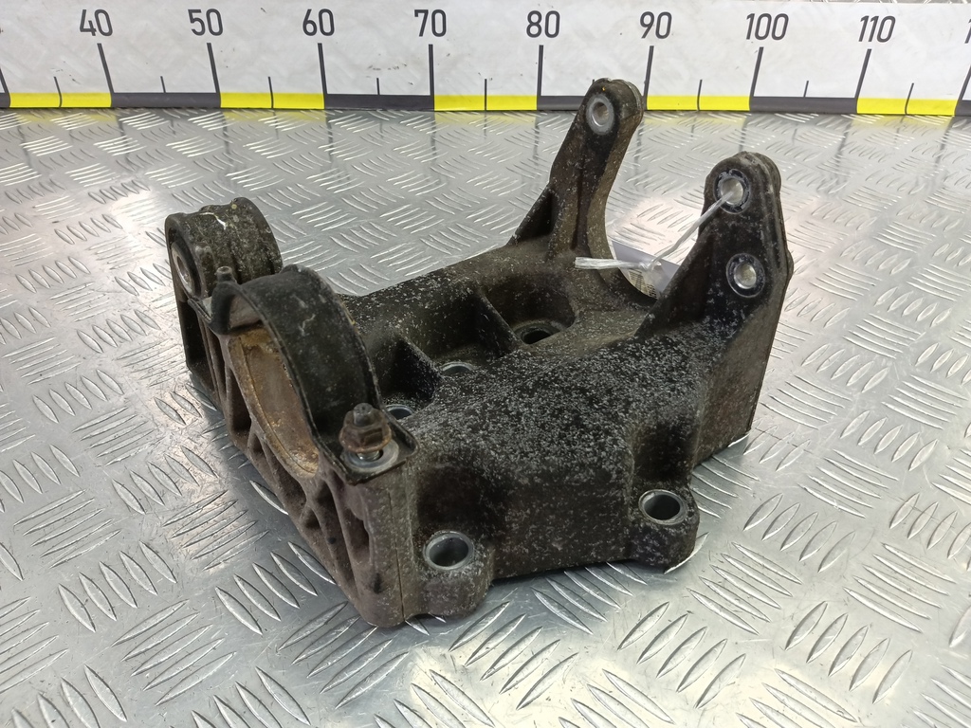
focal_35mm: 27
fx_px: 757
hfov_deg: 65.3
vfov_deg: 51.4
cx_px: 486
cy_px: 364
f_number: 1.6
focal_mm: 4.11
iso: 164
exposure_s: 1/50
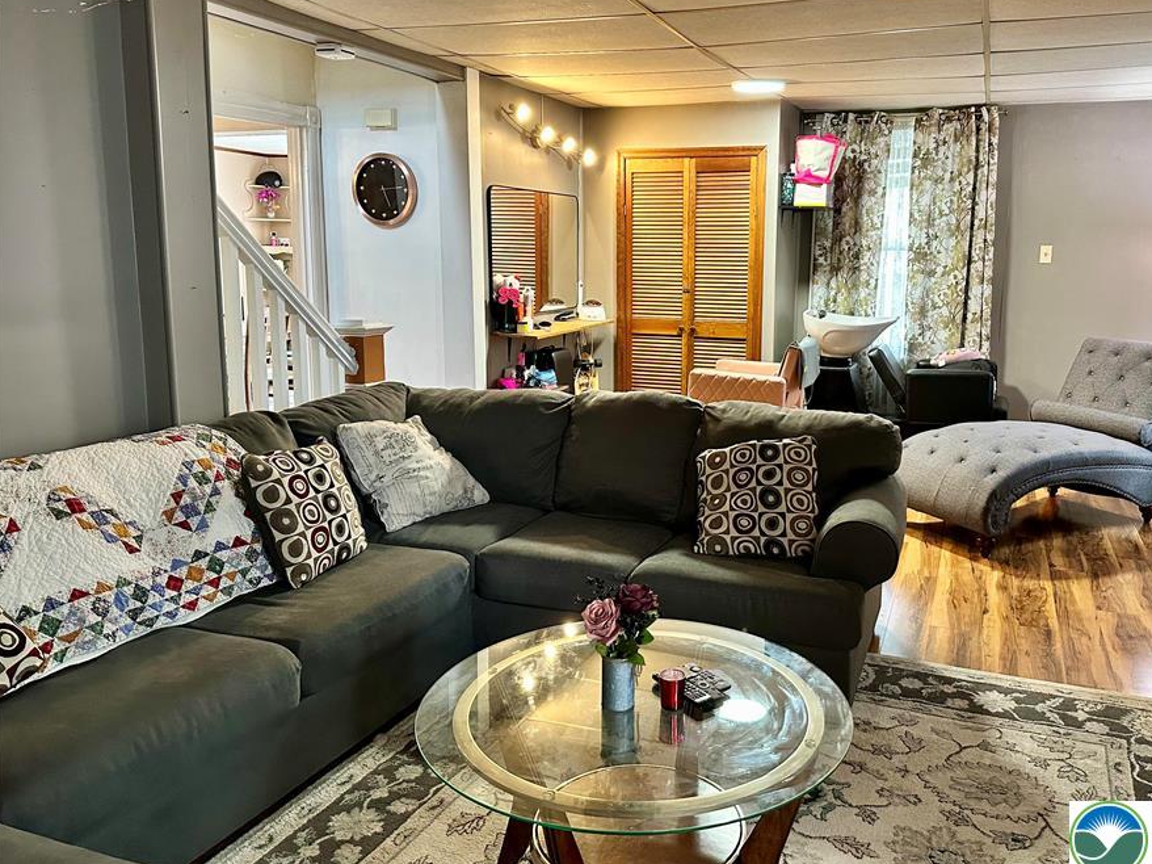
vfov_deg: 49.6
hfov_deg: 63.1
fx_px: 932
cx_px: 665
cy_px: 385
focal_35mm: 28
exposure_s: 1/60
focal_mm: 6.86
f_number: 1.78
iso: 400
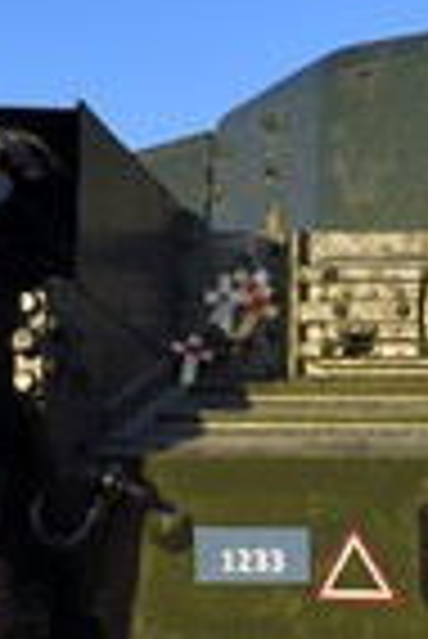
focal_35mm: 148
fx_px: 2633
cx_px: 527
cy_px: 382
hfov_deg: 9.2
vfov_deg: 13.8
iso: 200
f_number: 14
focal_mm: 50
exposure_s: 1/100
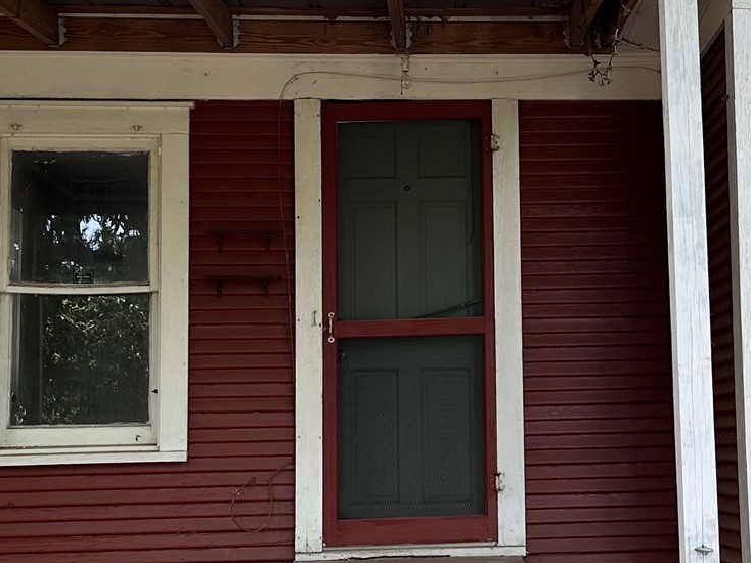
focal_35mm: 67
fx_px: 1453
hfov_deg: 28.9
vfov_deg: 21.9
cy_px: 296
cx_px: 474
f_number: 1.78
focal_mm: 6.86
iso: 80
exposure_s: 1/172
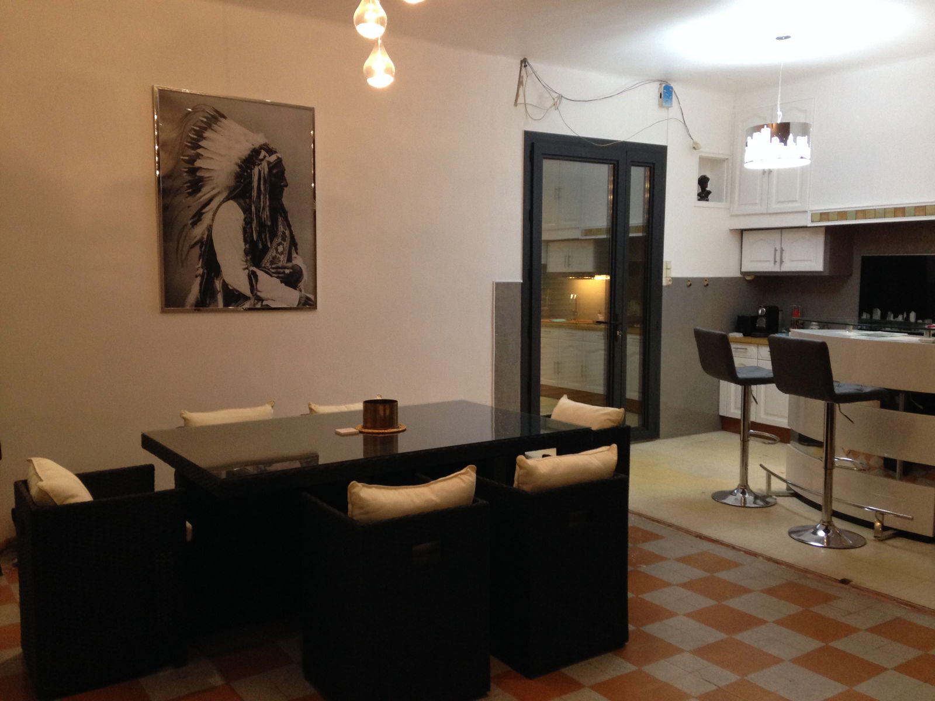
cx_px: 468
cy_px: 350
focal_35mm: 33
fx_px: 891
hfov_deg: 55.4
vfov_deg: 42.9
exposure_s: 1/20
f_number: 2.4
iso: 200
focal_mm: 4.12
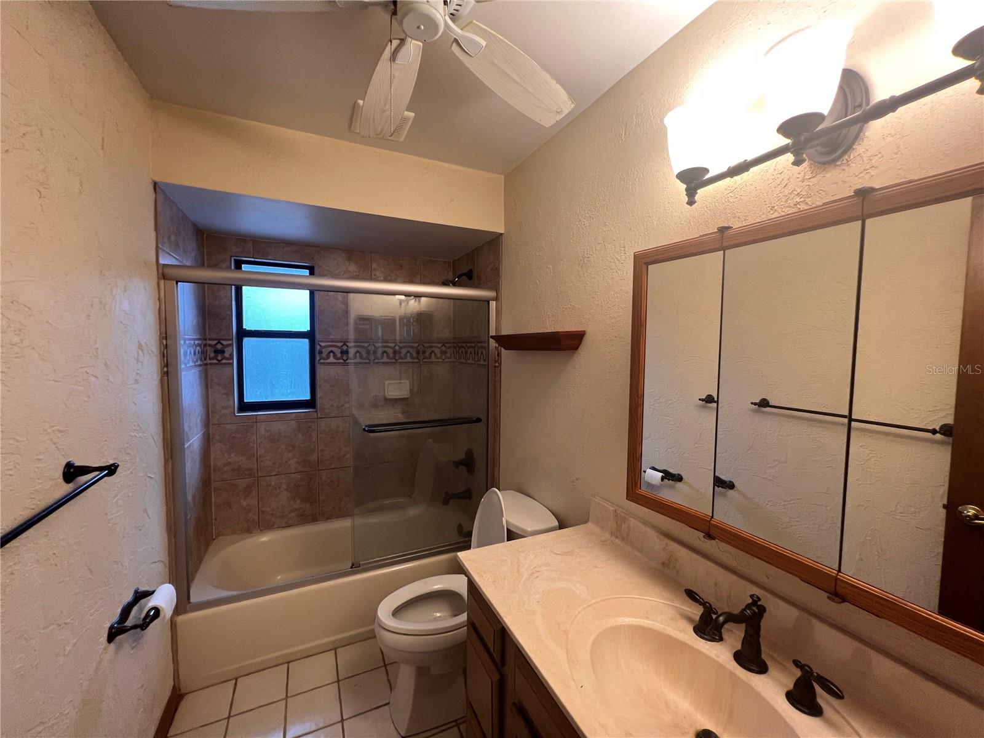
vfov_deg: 89.9
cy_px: 369
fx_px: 370
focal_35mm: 13
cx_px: 492
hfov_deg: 106.2
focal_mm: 1.57
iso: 200
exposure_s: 1/60
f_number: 1.8
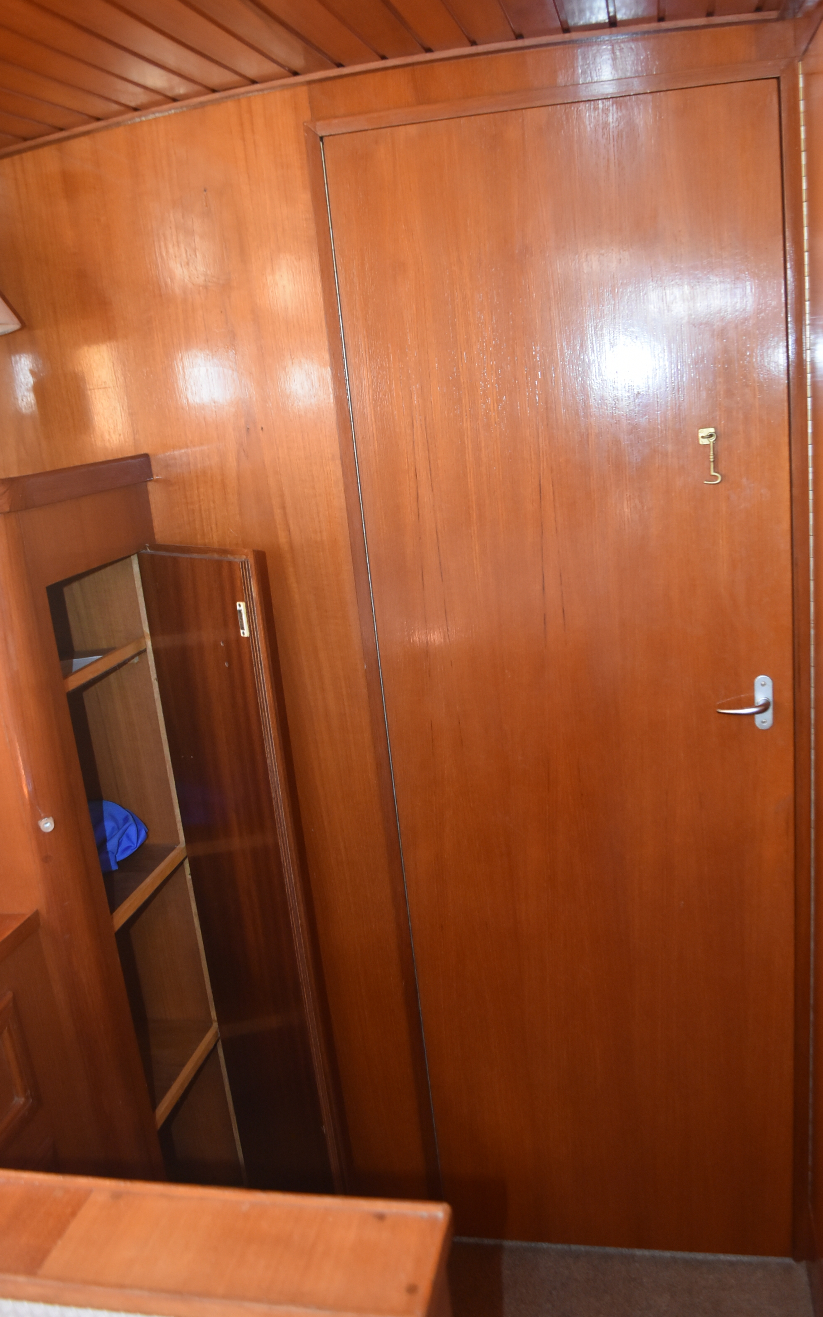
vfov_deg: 66.5
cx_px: 433
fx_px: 1005
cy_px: 648
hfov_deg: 44.5
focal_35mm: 28
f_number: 3.5
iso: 1800
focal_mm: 18
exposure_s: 1/60
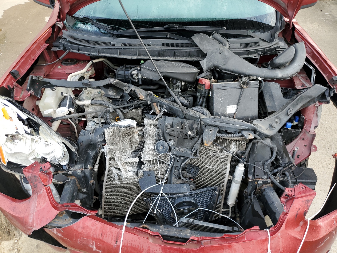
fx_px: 253
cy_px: 126
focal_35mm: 26
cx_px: 168
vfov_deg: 53.1
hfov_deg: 67.3
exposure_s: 1/185
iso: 50
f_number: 1.5
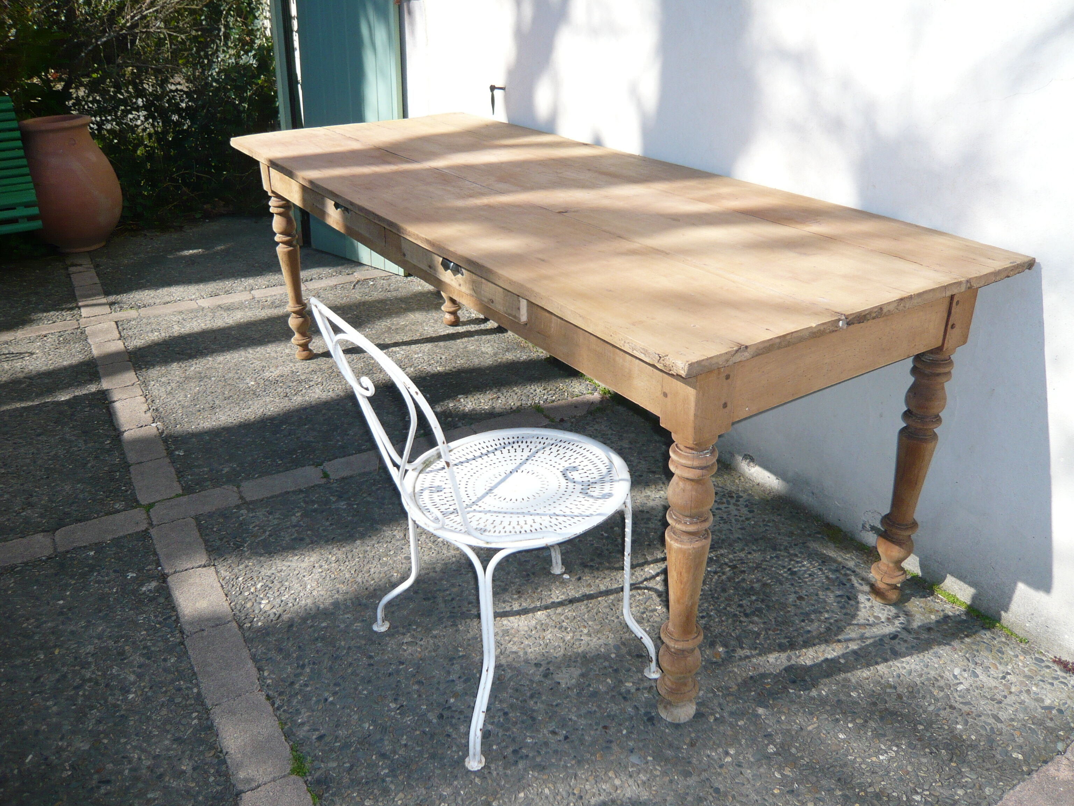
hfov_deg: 63.4
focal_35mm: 28
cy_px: 403
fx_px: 869
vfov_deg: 49.7
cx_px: 537
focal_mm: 4.6
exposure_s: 1/800
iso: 100
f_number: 2.8
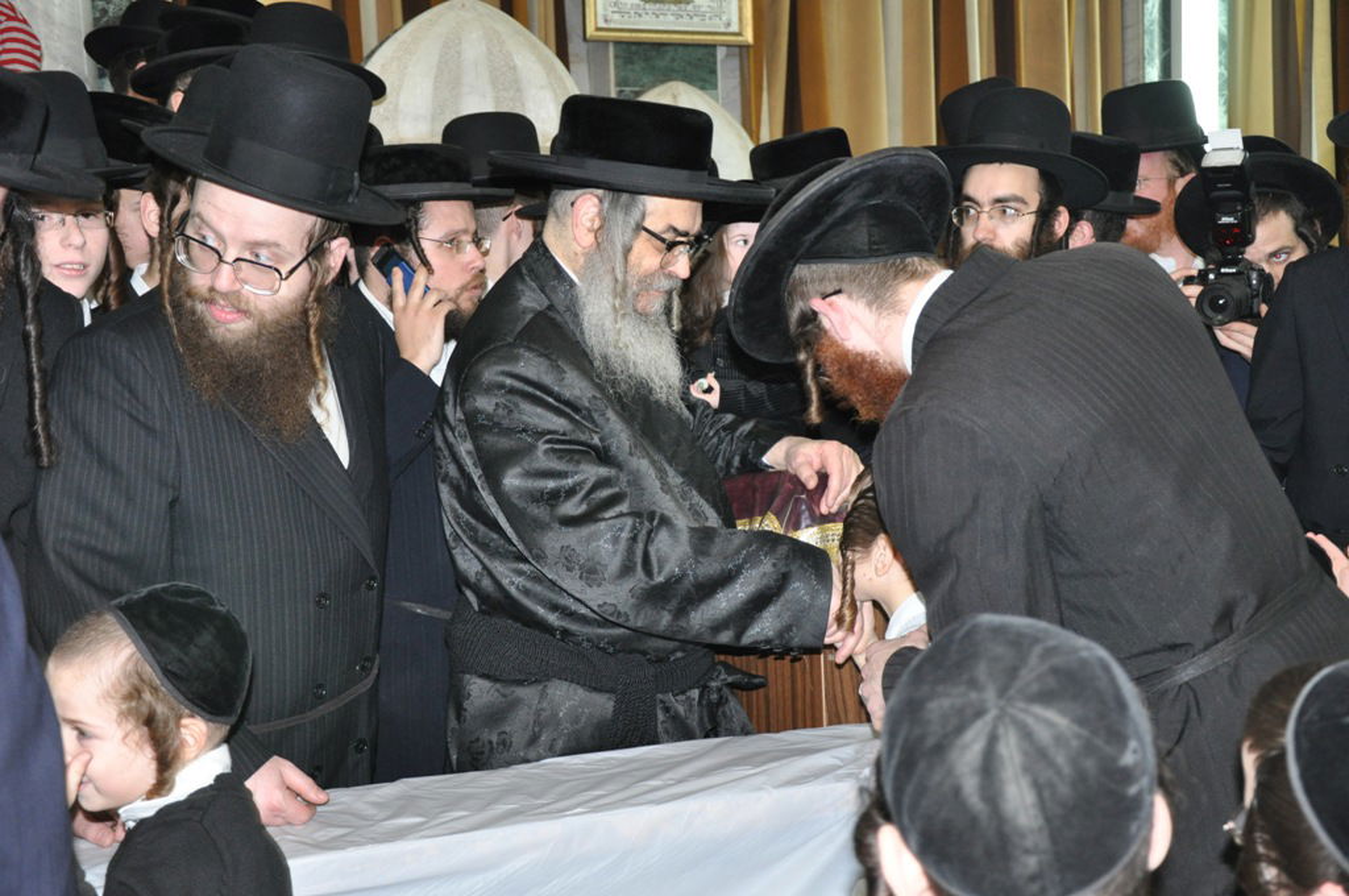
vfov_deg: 26.4
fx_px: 1909
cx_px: 674
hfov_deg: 38.9
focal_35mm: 51
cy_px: 448
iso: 800
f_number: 4.2
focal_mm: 34
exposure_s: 1/60
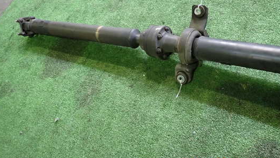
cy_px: 51
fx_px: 230
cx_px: 145
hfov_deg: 62.6
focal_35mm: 31
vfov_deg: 37.4
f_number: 2
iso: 500
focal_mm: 4.5
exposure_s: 1/30
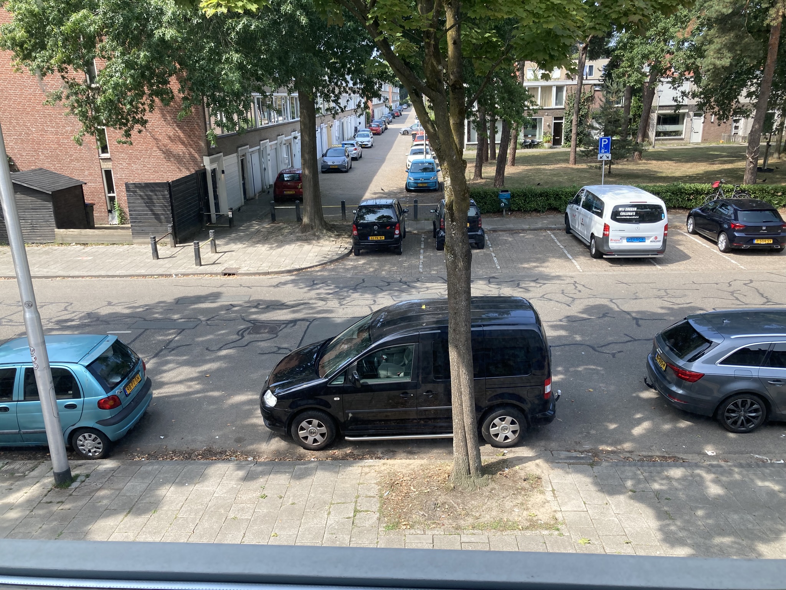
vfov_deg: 49.7
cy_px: 295
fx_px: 636
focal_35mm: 28
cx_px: 393
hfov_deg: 63.4
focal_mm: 3.99
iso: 20
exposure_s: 1/428
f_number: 1.8
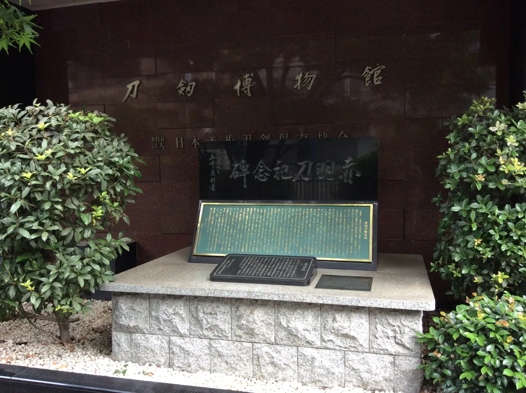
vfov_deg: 44.1
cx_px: 263
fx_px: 486
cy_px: 196
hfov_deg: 56.9
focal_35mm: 32
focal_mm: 3.3
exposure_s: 1/120
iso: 64
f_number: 2.4
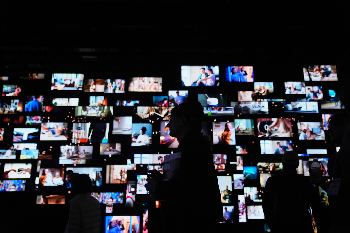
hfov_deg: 50.7
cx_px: 175
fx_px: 369
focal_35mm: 38
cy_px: 116
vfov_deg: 35.1
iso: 1000
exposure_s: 1/1250
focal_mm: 38
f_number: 2.8
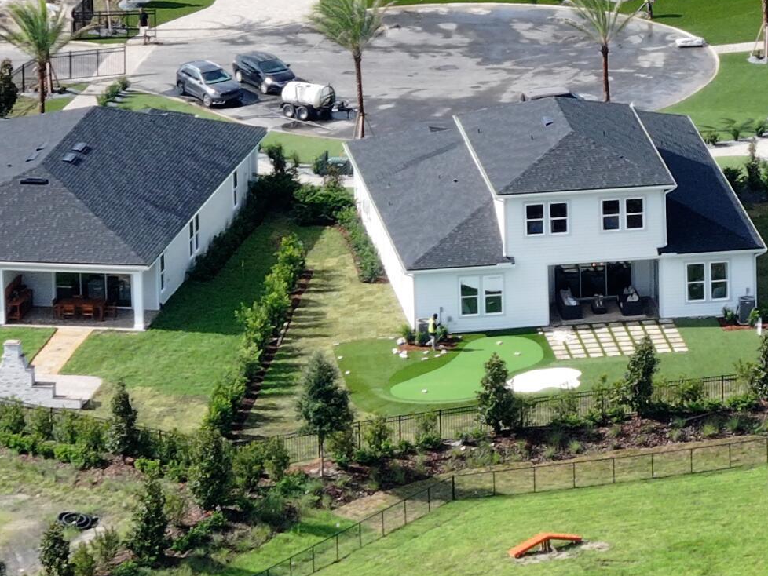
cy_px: 135
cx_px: 826
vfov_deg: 2.9
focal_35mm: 509
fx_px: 11296
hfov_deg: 3.9
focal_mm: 30.71
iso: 100
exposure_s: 1/400
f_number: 3.4
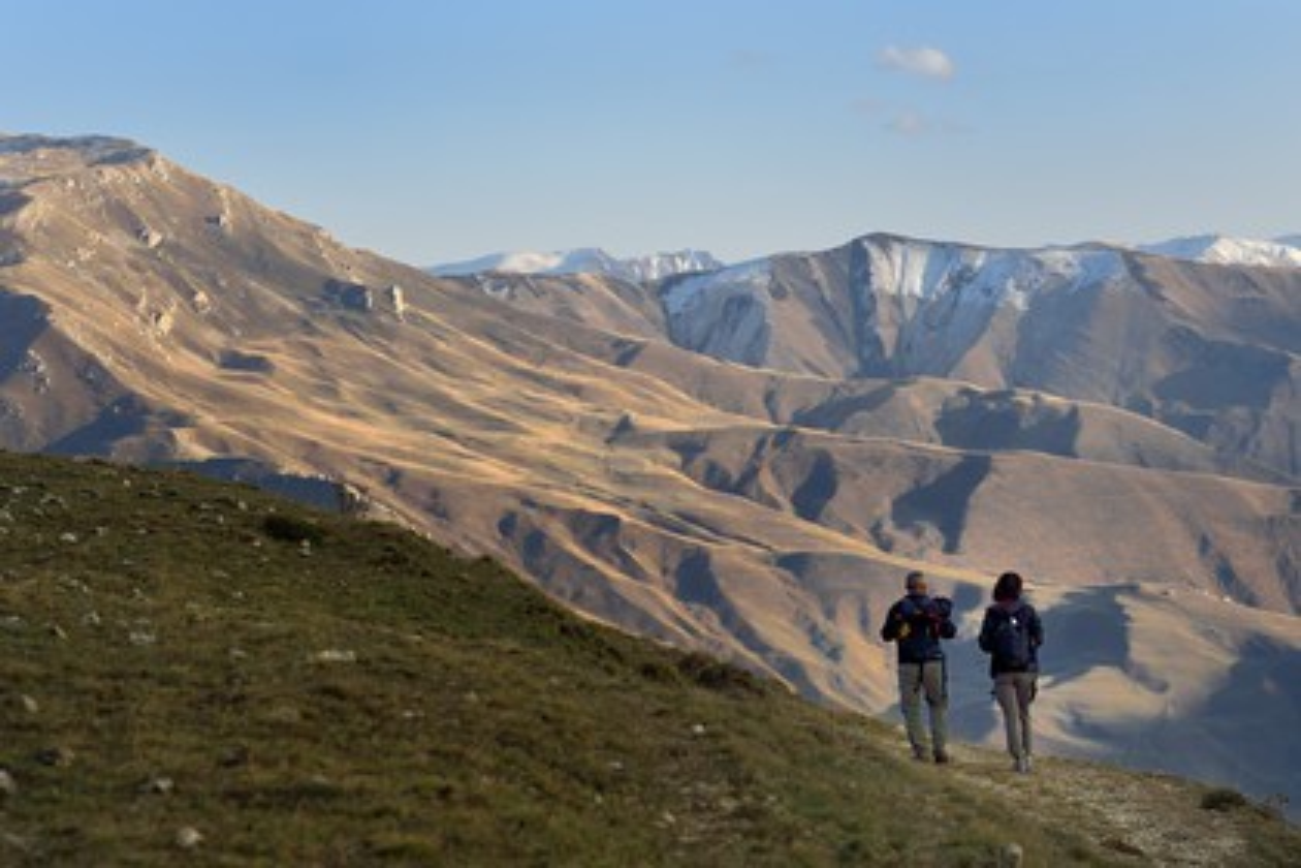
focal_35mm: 130
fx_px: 4698
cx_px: 650
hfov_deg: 15.8
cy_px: 434
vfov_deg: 10.5
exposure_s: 1/250
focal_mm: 130
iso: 200
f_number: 9
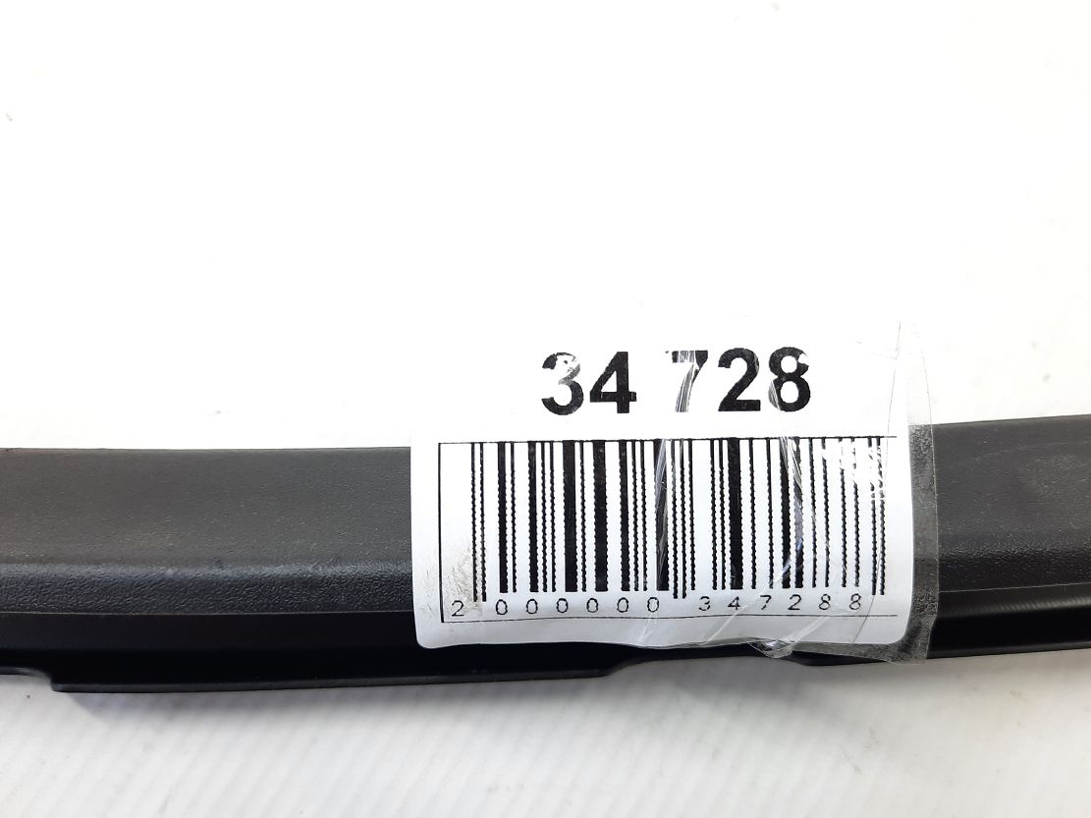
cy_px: 440
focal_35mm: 27
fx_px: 851
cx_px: 558
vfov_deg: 51.3
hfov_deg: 65.3
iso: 100
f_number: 2
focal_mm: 4.6
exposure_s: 1/50
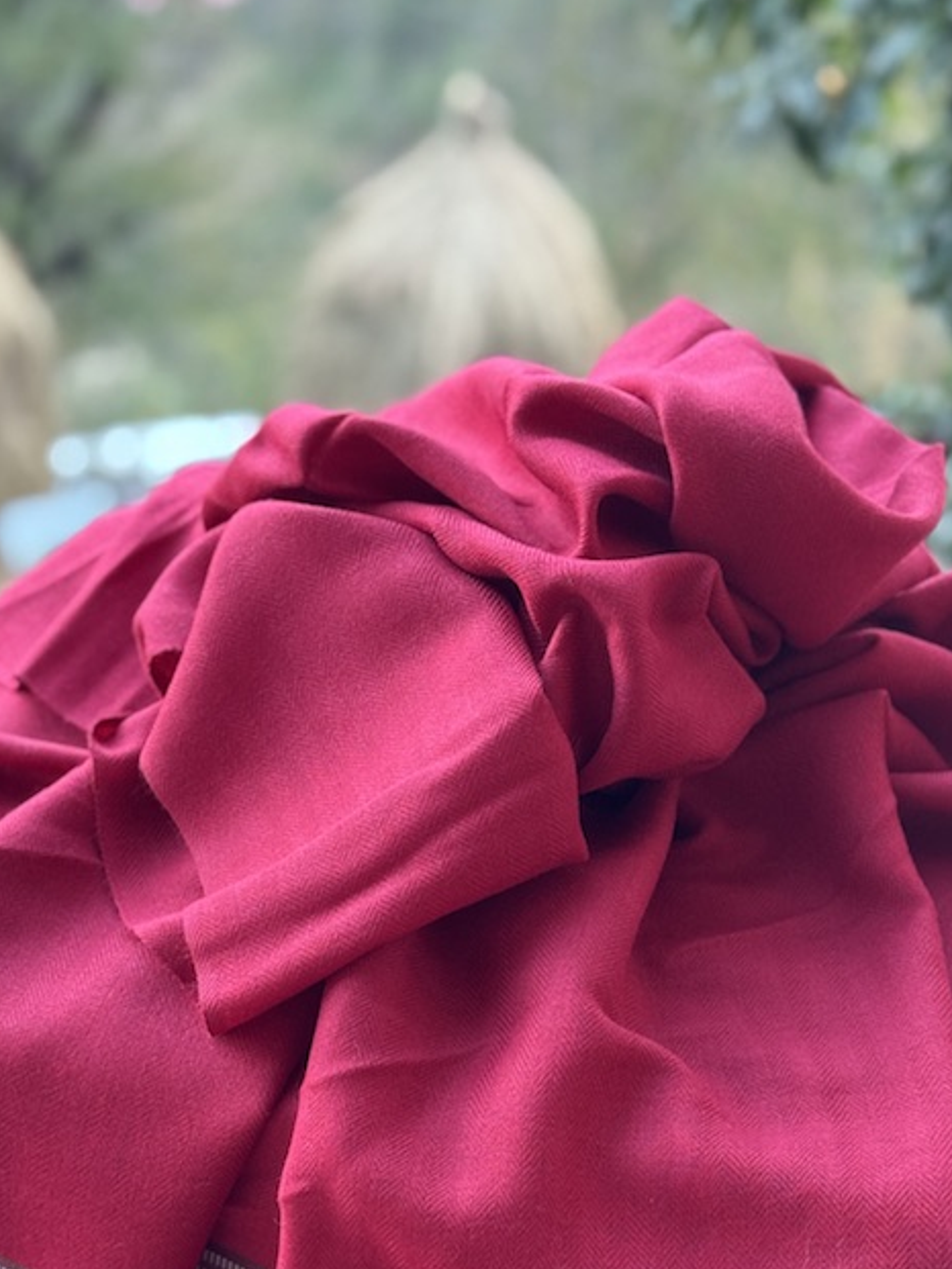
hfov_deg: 19.1
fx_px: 2823
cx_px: 414
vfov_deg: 25.0
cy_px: 985
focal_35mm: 77
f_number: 1.78
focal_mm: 6.76
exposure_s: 1/60
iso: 200
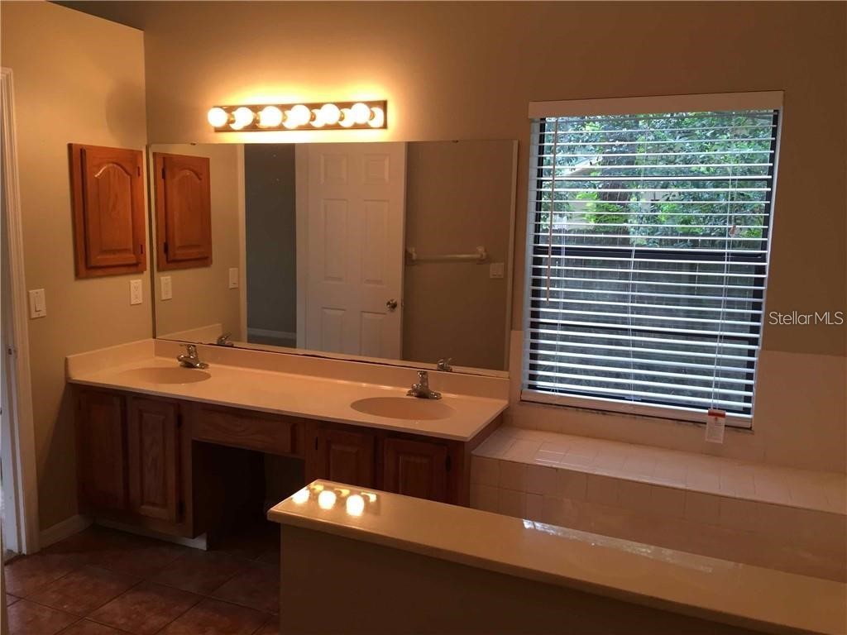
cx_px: 424
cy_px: 318
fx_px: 710
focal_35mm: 29
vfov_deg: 48.2
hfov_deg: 61.7
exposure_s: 1/30
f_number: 2.2
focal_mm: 4.15
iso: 64
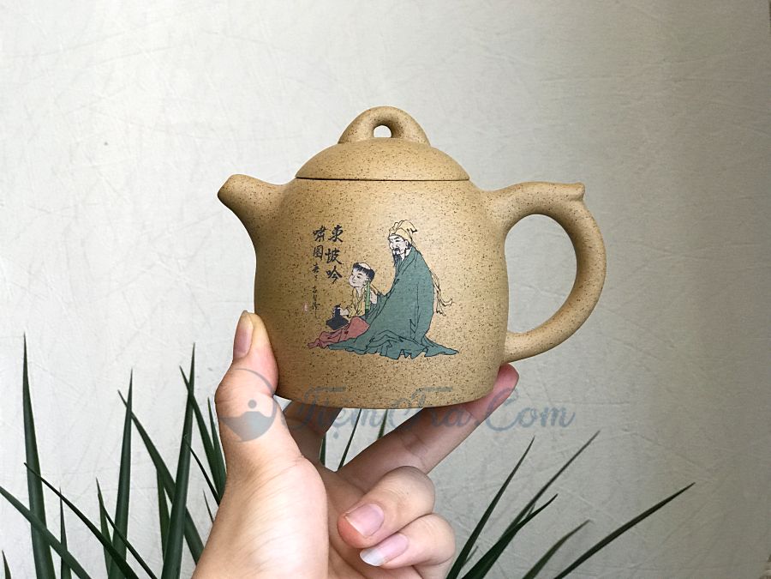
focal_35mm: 57
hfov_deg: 33.8
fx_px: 1270
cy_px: 290
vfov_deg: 25.7
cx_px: 386
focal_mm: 6.6
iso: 64
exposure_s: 1/50
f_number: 2.8
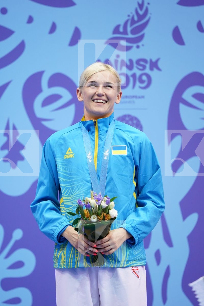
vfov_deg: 3.4
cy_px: 153
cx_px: 102
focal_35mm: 600
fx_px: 5100
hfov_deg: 2.3
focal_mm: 400
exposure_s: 1/500
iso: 800
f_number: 2.8
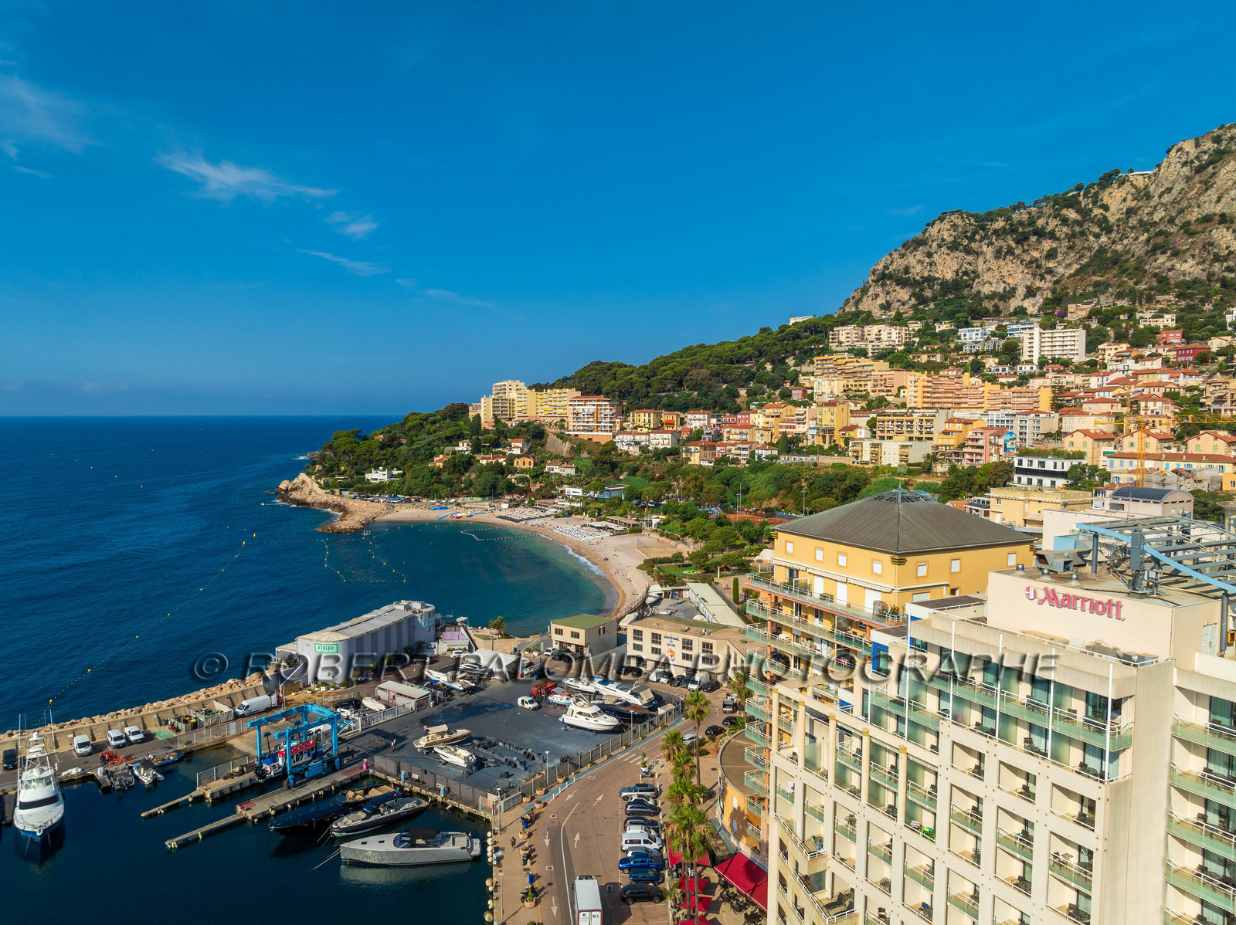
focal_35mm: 24
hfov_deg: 71.6
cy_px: 462
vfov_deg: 56.8
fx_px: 856
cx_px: 618
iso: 100
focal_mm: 12.3
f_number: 6.3
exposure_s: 1/40
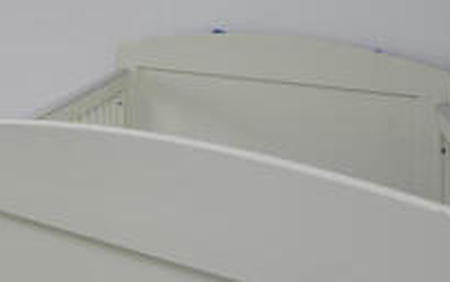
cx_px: -181
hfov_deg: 30.4
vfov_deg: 25.9
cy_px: -30
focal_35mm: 46
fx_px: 564
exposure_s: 1/60
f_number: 9
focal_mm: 14
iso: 250
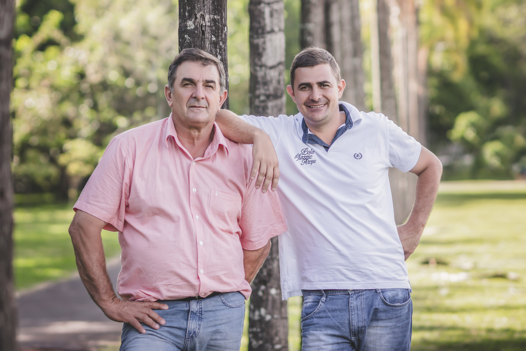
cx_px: 263
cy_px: 176
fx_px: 1863
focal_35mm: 128
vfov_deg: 10.8
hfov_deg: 16.1
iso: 100
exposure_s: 1/500
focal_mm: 85
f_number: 2.2
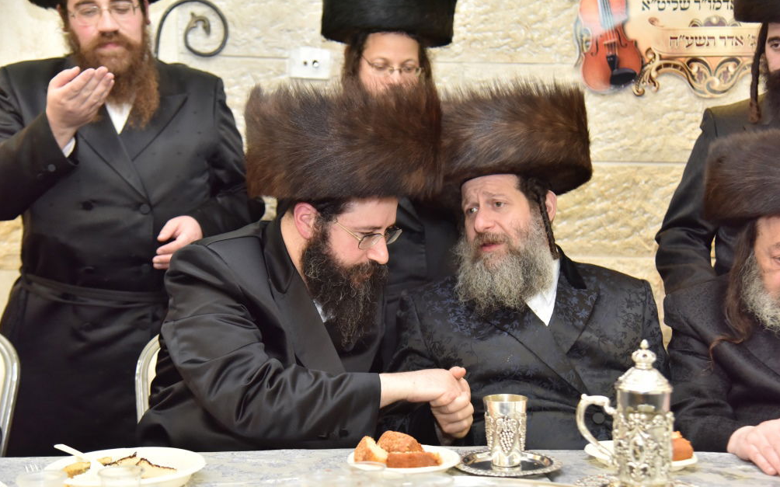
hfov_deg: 38.9
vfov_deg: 24.9
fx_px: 1105
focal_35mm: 52
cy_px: 261
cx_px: 396
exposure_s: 1/160
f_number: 4
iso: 2000
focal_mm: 50
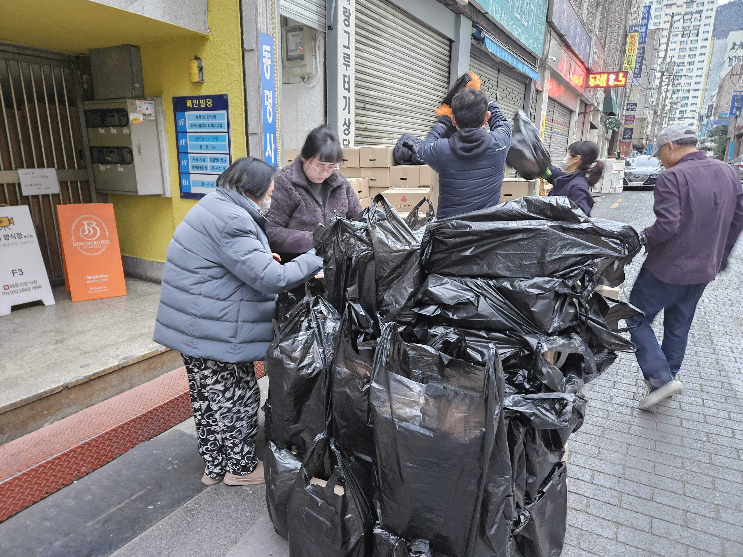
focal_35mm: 23
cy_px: 278
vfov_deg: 58.9
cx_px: 372
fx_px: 494
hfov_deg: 73.9
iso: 1000
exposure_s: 1/24
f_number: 1.8
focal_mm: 5.4
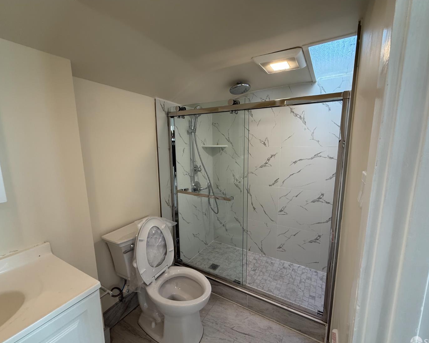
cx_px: 225
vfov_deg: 84.0
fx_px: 190
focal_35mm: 15
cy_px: 173
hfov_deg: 96.7
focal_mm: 2.22
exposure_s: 1/120
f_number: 2.2
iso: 125
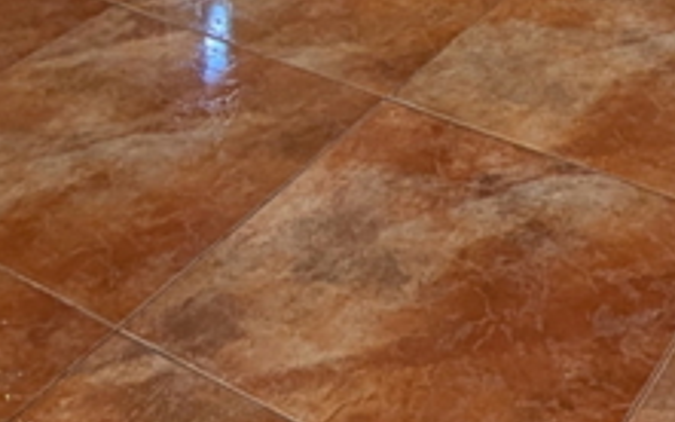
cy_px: -699
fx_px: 1269
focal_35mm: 69
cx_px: 421
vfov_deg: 12.6
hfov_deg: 29.7
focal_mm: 2.02
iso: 50
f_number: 1.7
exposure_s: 1/33.3
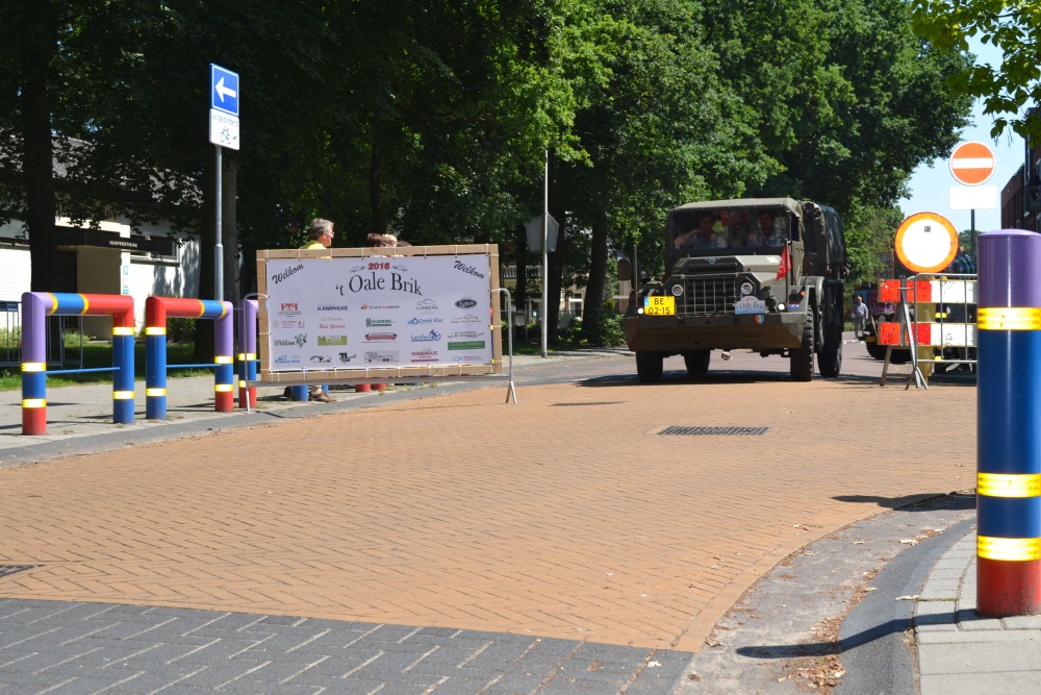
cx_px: 520
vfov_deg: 25.1
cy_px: 348
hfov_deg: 36.9
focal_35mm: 54
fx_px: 1562
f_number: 7.1
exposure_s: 1/200
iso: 100
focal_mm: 36
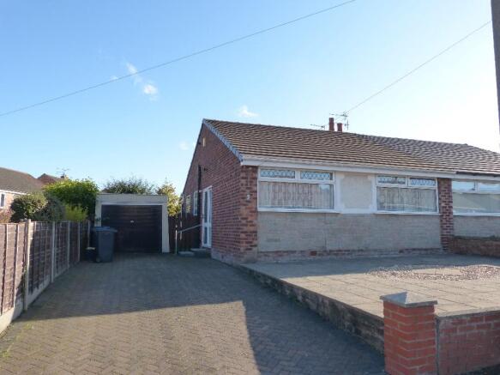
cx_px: 250
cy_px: 188
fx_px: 361
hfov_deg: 69.4
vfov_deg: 54.9
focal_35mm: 25
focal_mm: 4.5
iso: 160
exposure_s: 1/400
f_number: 4
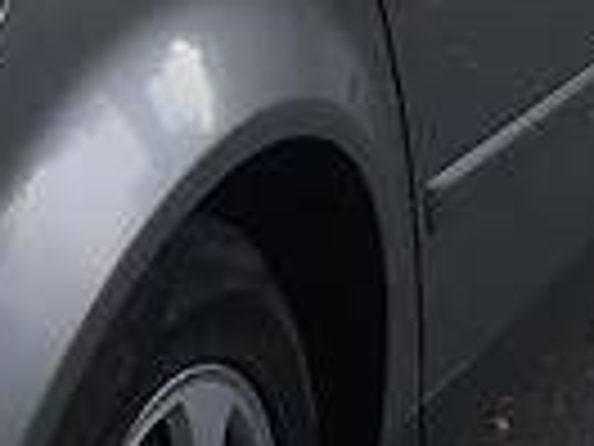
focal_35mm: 176
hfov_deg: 11.1
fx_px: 3020
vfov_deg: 8.4
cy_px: -59
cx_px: -63
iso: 100
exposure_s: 1/33
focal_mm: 4.2
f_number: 2.2
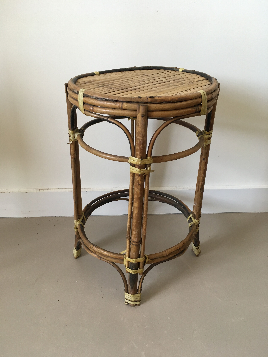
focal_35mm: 29
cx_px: 134
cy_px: 178
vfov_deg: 61.7
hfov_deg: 48.2
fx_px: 299
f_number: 2.2
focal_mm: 4.15
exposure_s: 1/33
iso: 40
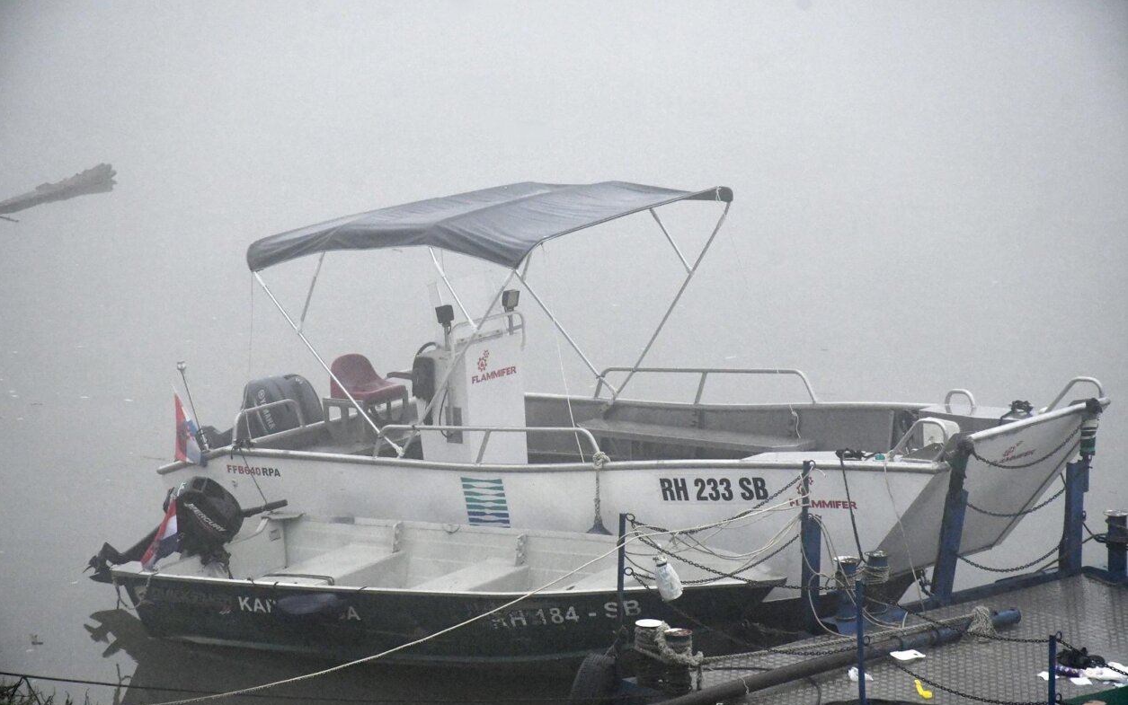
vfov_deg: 7.4
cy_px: 375
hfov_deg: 11.8
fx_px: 5473
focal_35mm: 178
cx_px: 563
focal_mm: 116
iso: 3200
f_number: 10
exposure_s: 1/1600
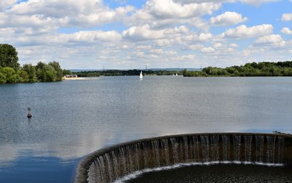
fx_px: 362
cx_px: 146
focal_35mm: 46
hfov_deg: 43.9
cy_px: 90
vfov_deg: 28.3
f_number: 11
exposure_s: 1/500
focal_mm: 29
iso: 280
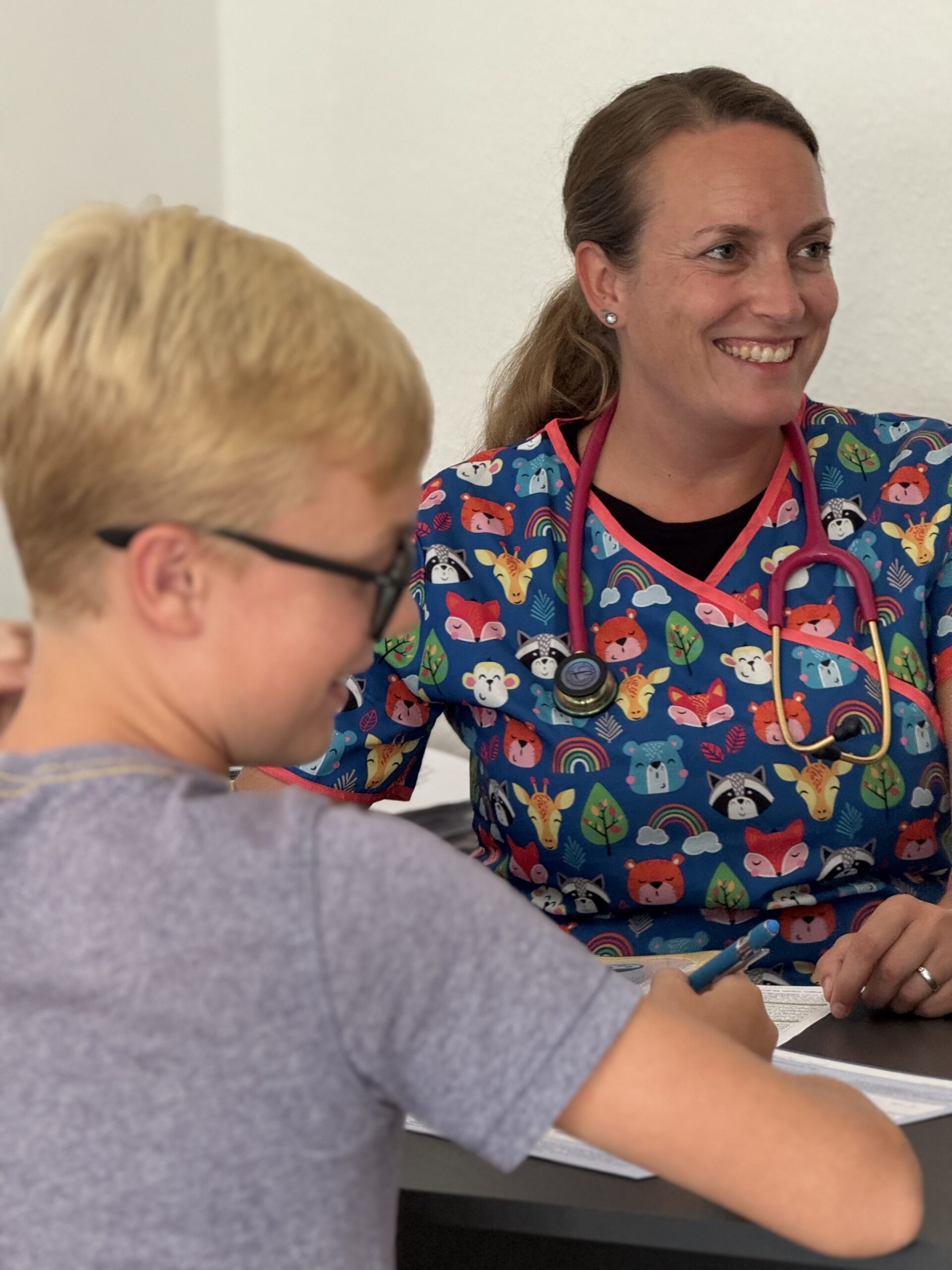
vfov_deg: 16.4
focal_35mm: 120
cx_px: 476
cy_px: 635
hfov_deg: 12.3
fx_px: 4400
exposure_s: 1/70
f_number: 2.8
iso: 250
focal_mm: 15.66
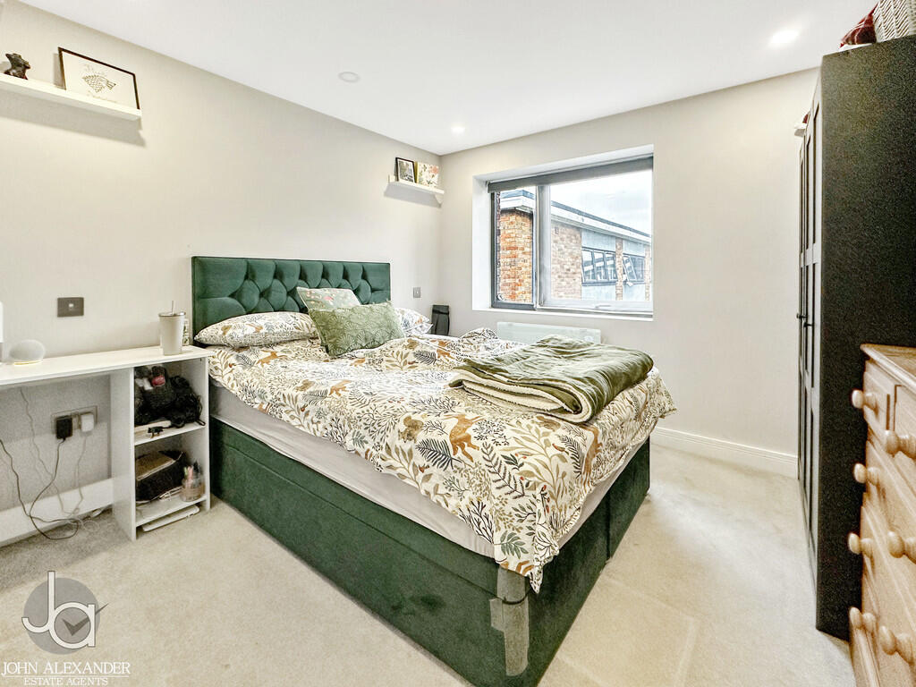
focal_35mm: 14
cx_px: 458
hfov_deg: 102.1
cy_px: 344
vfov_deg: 85.7
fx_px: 370
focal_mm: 2.22
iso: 200
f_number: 2.2
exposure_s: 1/100
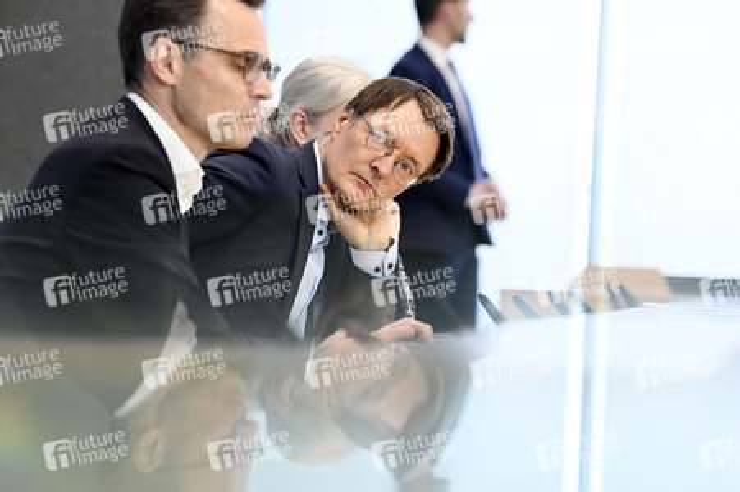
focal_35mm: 200
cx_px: 370
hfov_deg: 10.3
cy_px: 246
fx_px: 4108
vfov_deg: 6.9
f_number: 5.6
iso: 3200
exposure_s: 1/500
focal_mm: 200
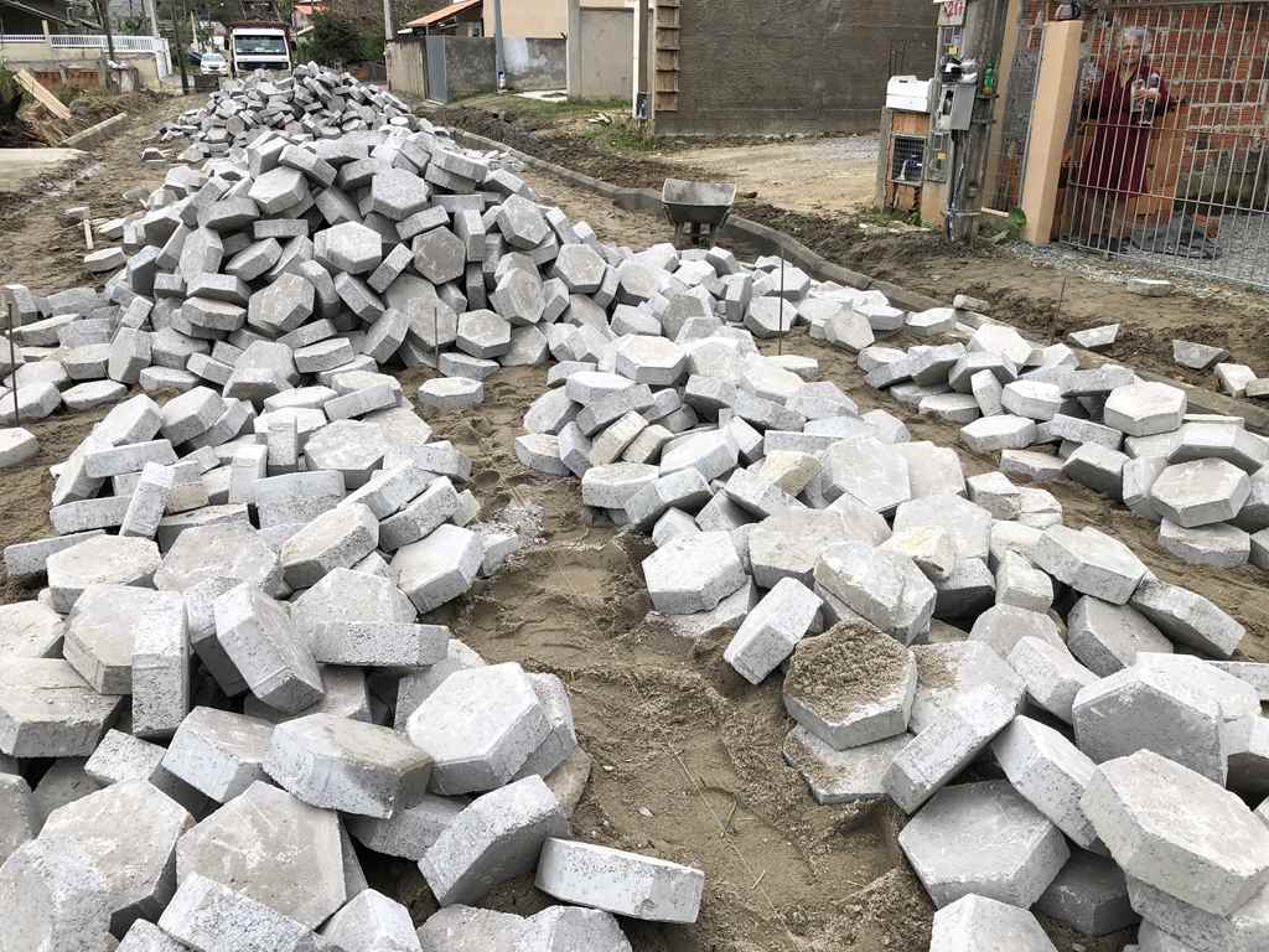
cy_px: 476
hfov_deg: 63.4
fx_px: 1026
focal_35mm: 28
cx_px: 634
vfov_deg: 49.7
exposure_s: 1/827
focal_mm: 3.99
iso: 20
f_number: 1.8
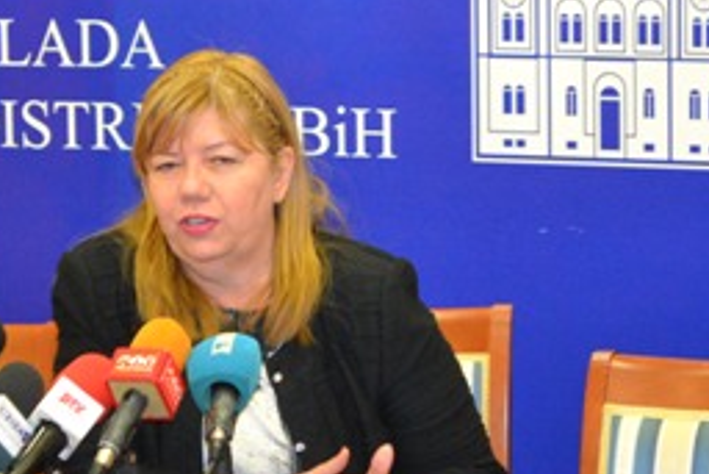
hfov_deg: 10.0
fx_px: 4064
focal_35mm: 206
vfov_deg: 6.7
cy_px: 90
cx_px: 313
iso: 2500
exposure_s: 1/60
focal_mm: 55
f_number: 5.6
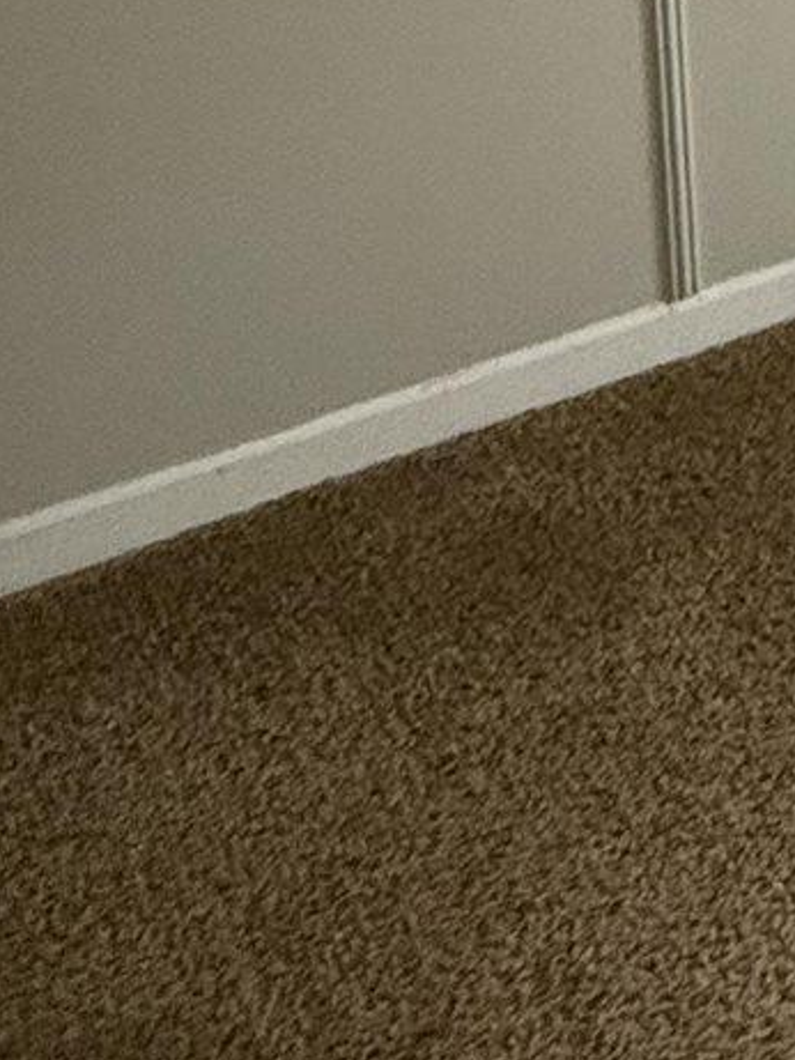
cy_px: -474
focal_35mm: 70
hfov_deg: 16.4
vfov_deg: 23.1
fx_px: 2143
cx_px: 1556
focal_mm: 2.22
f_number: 2.2
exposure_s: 1/60
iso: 400
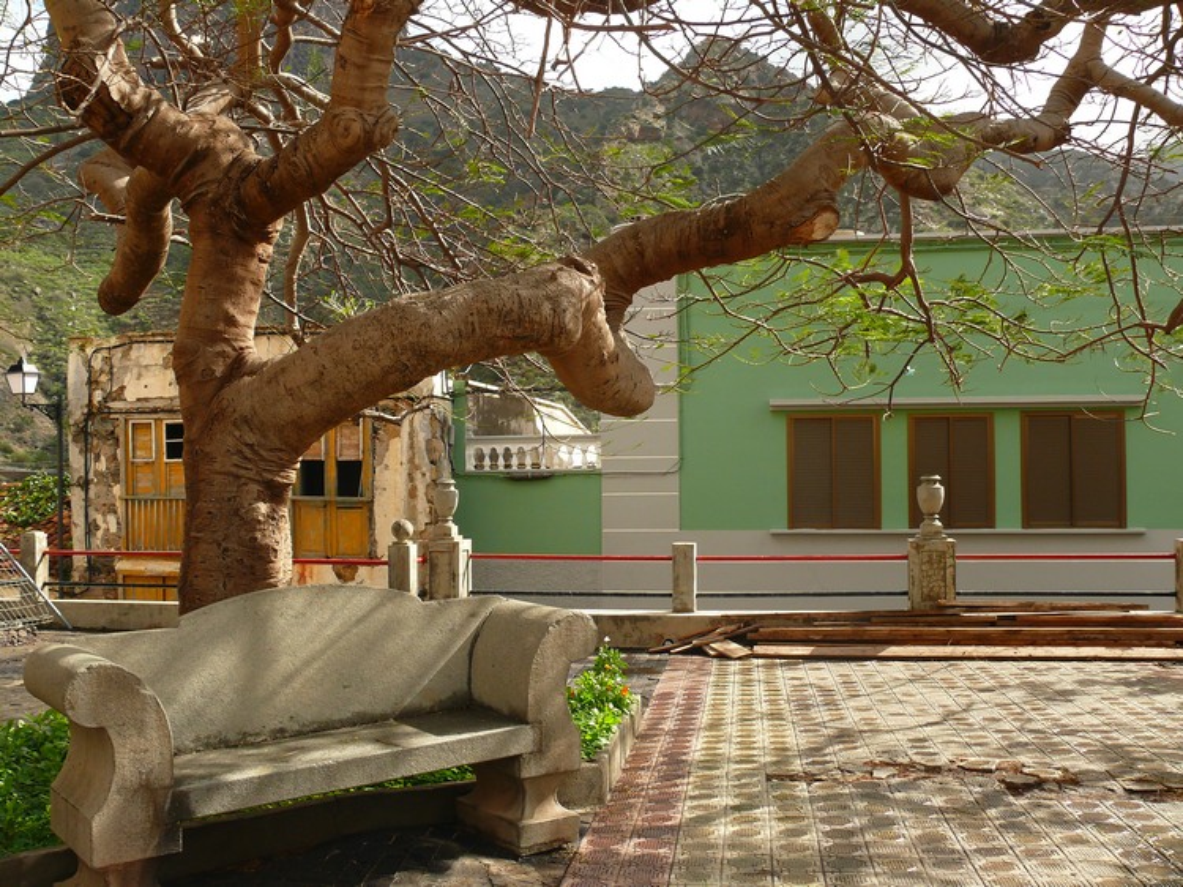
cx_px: 592
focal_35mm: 35
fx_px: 1196
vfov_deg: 40.7
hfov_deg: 52.6
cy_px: 444
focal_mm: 7.4
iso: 100
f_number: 4
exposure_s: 1/160
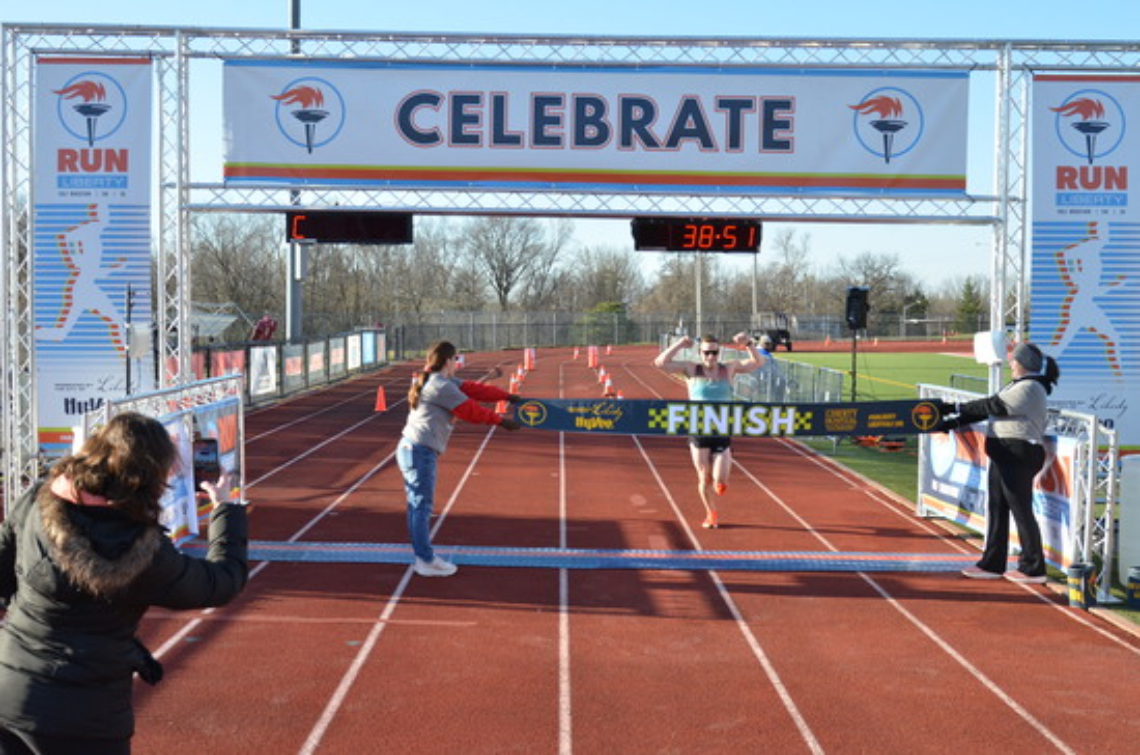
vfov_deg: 29.7
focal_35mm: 45
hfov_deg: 43.7
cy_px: 378
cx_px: 570
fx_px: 1422
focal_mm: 30
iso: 800
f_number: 8
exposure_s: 1/800
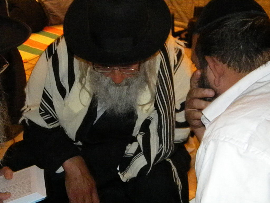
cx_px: 135
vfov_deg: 26.1
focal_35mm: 56
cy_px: 102
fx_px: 437
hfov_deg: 34.3
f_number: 4.1
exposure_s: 1/30
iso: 3200
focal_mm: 10.1
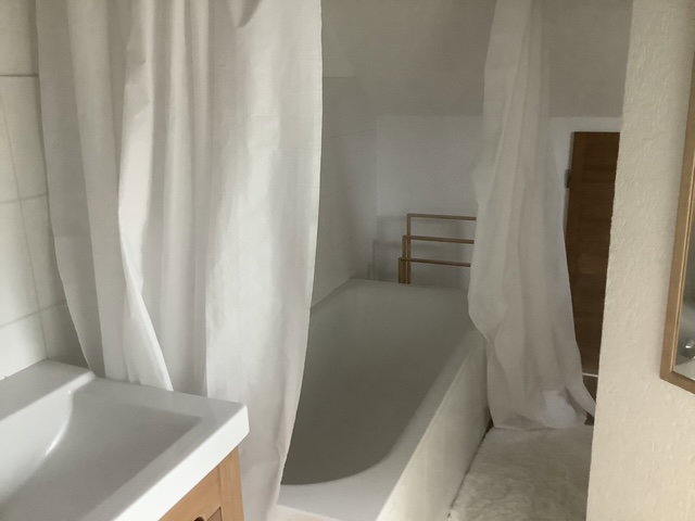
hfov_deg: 58.4
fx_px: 622
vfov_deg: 45.4
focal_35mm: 31
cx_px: 348
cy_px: 260
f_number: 2.4
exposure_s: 1/40
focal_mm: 3.3
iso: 320
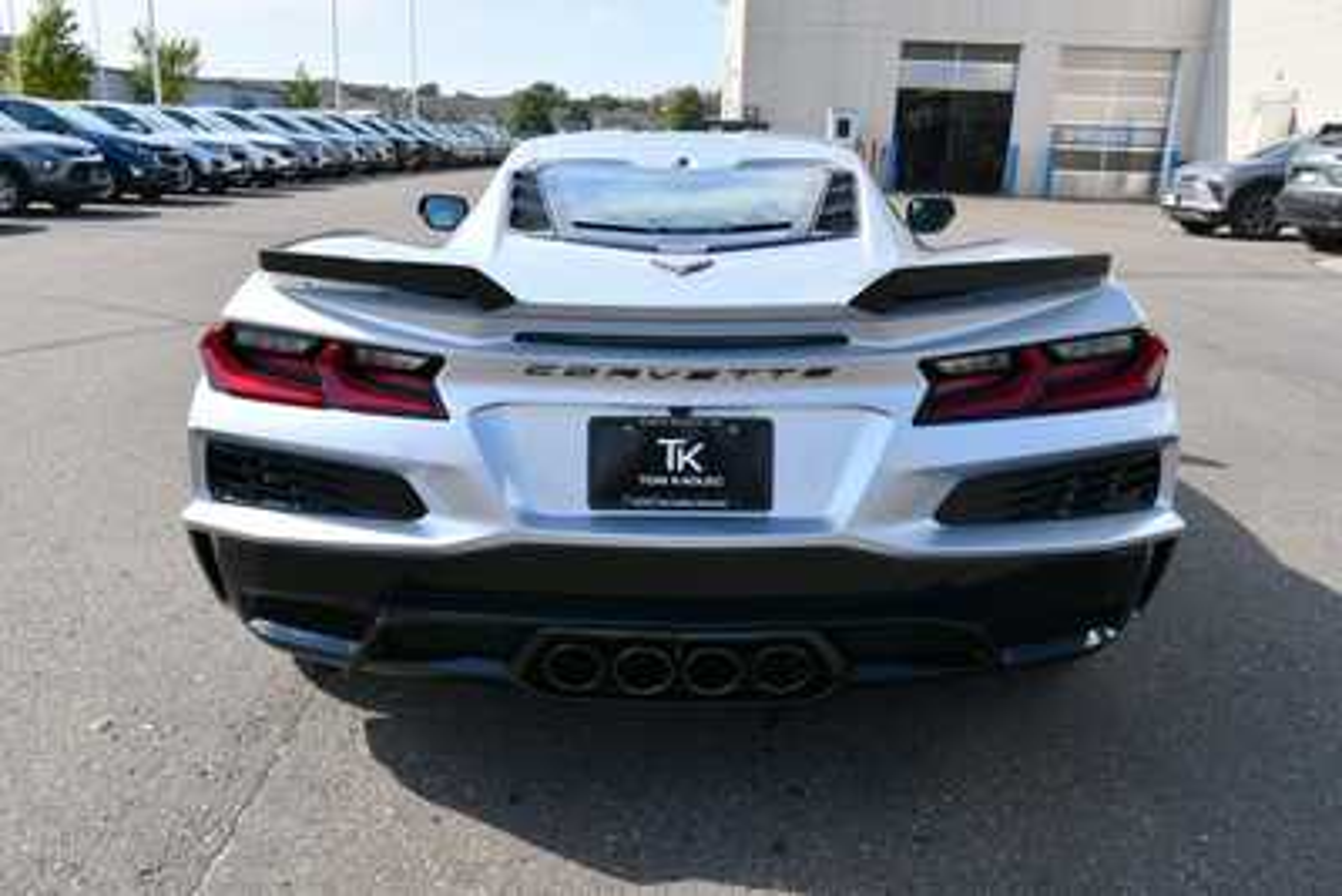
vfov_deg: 43.6
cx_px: 671
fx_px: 1119
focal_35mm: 30
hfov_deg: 61.9
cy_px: 448
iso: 125
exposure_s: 1/250
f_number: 8
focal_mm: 20
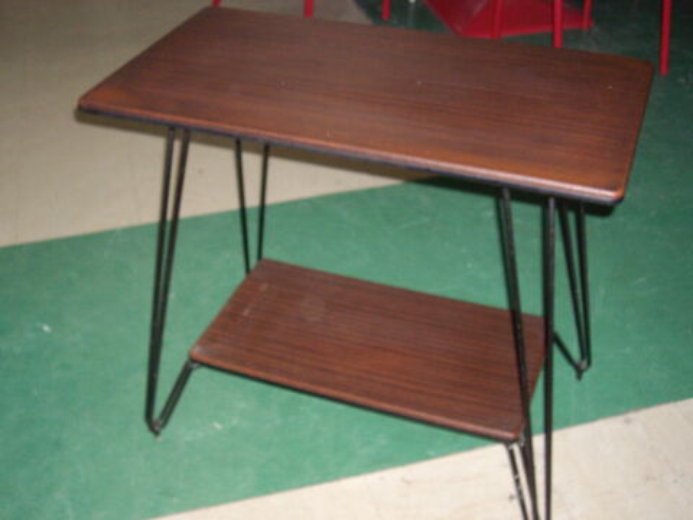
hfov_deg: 41.2
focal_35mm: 46
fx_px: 921
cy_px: 260
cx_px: 346
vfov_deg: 31.5
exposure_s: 1/50
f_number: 3.1
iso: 400
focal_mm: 9.6
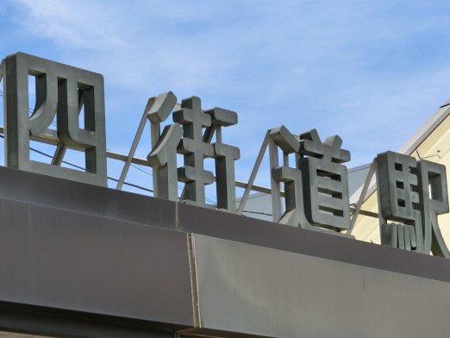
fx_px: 1977
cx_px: 200
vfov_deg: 9.8
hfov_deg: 13.0
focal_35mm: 152
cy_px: 160
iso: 80
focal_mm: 22.1
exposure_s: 1/640
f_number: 5.7
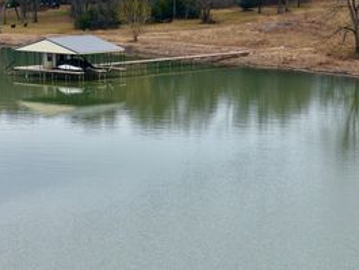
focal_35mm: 132
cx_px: 313
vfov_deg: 11.2
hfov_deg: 14.8
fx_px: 1370
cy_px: 70
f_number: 2.8
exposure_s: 1/320
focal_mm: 19.35
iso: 100
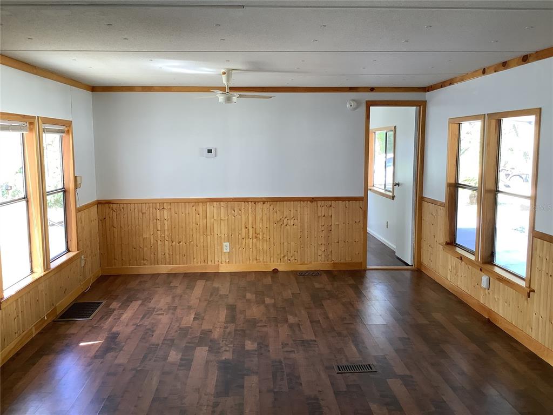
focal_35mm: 31
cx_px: 276
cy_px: 208
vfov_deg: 45.4
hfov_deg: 58.4
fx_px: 495
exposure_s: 1/60
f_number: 2.4
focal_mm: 3.3
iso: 64
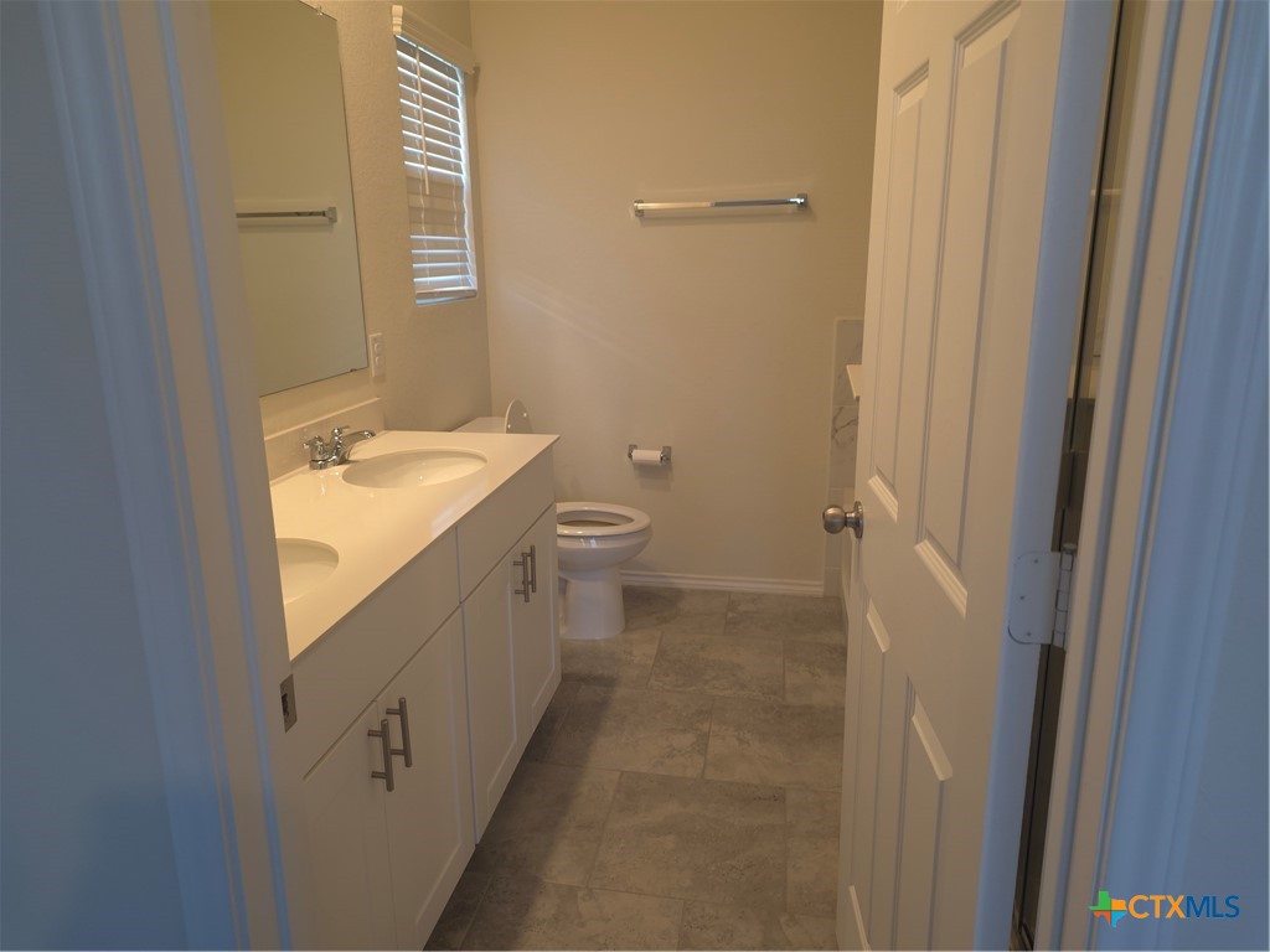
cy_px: 476
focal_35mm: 23
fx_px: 844
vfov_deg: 58.9
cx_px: 635
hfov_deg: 73.9
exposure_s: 1/60
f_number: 1.7
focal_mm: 6.25
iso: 125
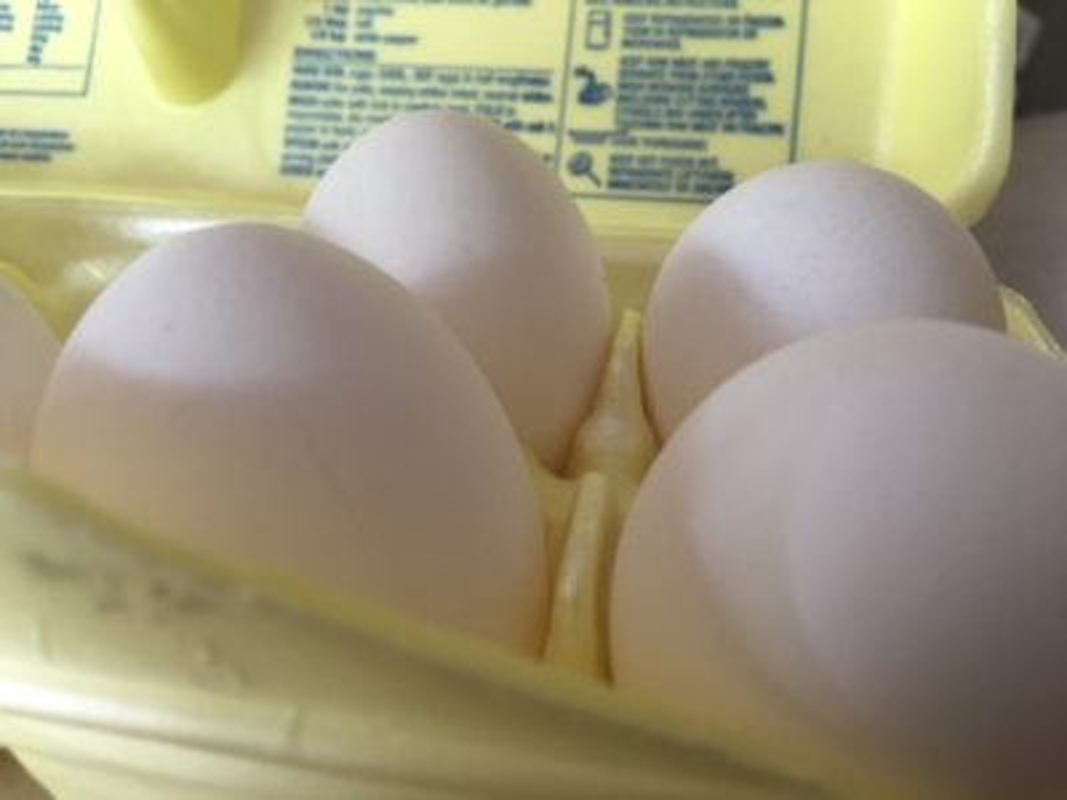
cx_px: 534
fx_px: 894
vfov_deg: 48.2
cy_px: 400
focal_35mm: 29
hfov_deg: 61.7
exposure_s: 1/30
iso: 80
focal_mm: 4.15
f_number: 2.2
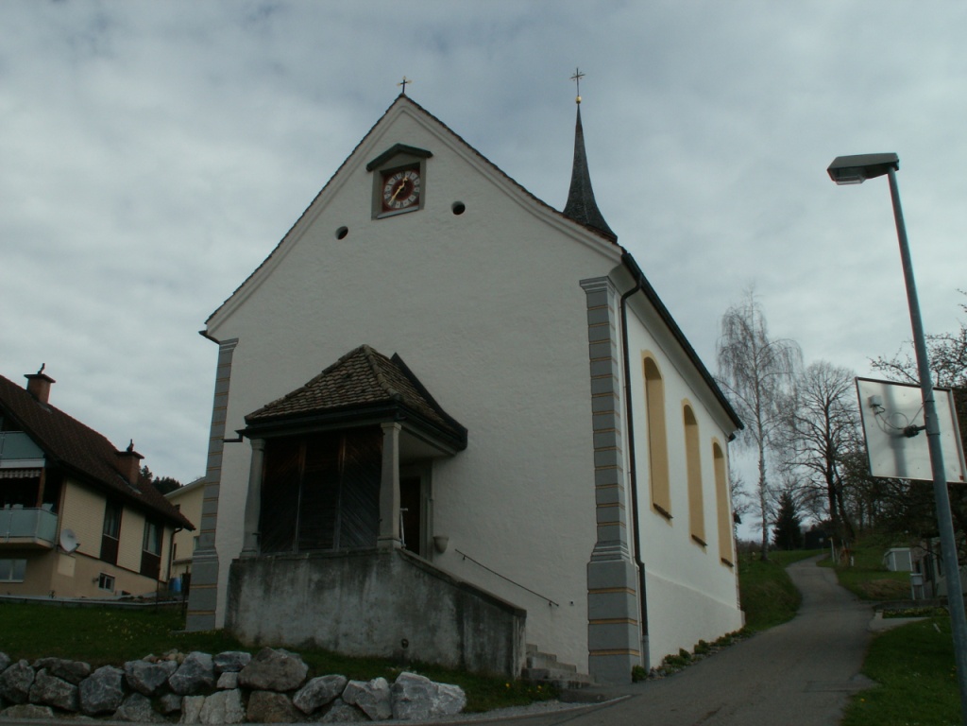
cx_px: 484
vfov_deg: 40.7
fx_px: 978
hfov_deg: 52.6
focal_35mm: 35
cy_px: 363
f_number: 8
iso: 50
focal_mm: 5.86
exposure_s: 1/320
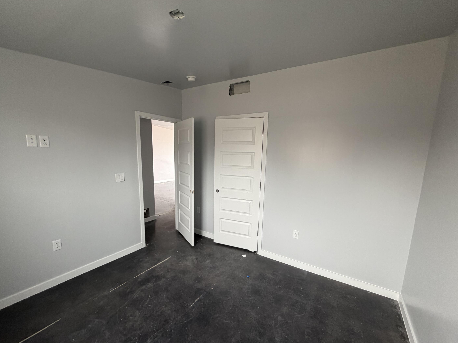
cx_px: 228
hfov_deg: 98.2
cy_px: 182
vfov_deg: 81.6
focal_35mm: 15
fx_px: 198
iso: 320
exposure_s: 1/97
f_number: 2.2
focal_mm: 2.22
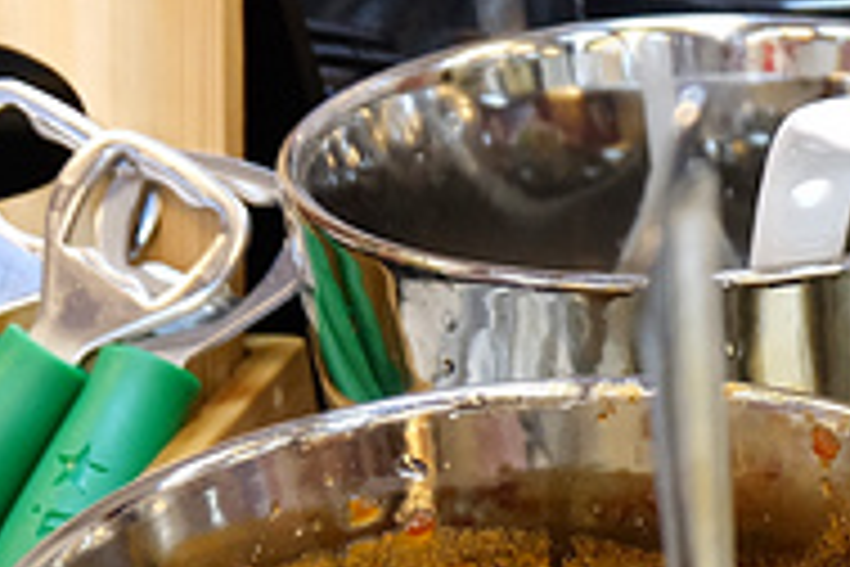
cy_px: 668
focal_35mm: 161
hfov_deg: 12.0
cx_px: 1390
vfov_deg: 8.4
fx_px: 3801
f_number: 4.5
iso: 1000
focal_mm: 25.6
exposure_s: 1/38
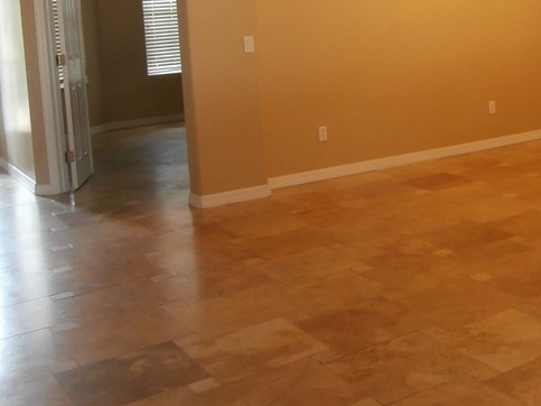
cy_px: 57
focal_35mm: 53
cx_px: 479
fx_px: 828
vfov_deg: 26.8
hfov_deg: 34.3
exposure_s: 1/13
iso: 200
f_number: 3.2
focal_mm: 4.43
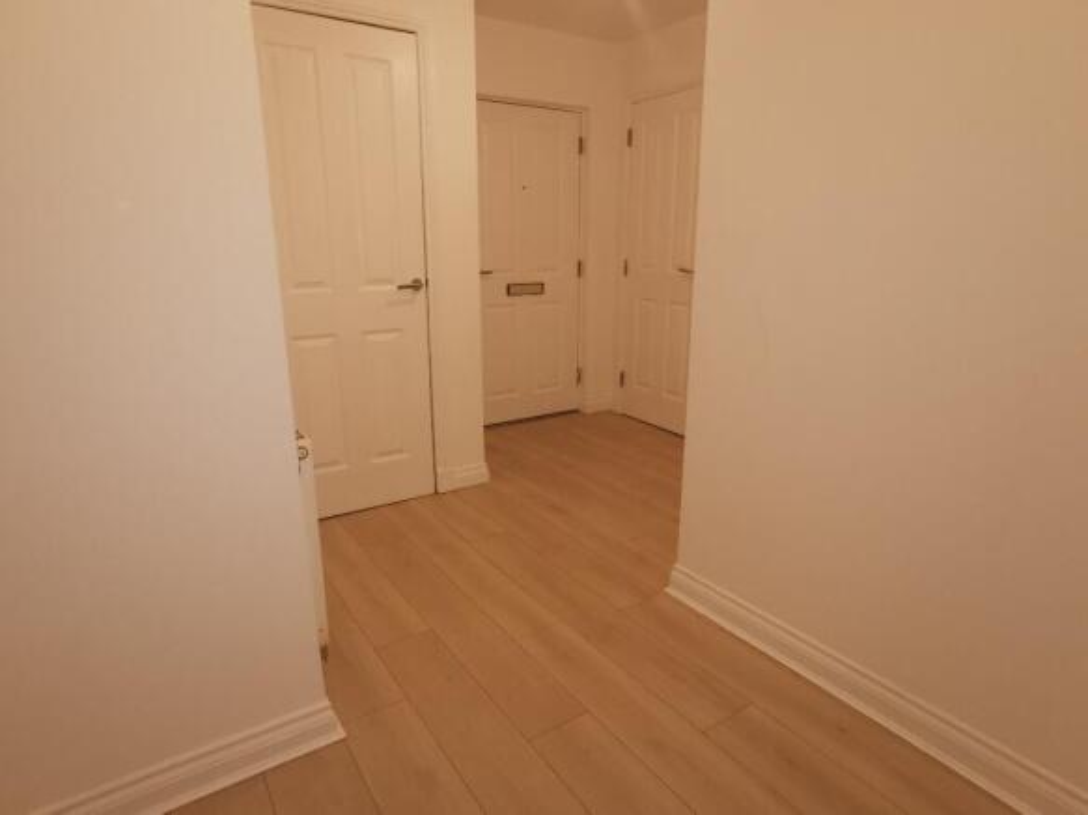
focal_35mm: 19
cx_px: 544
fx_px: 597
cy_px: 408
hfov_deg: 84.7
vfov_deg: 68.7
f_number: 2.2
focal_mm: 2.26
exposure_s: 1/33.3
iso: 200
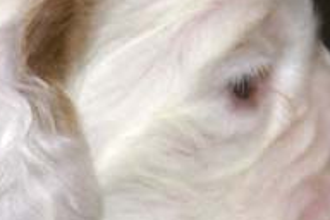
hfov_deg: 4.7
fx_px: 4015
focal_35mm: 438
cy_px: 303
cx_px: -81
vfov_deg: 3.1
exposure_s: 1/125
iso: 400
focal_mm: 70
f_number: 5.6
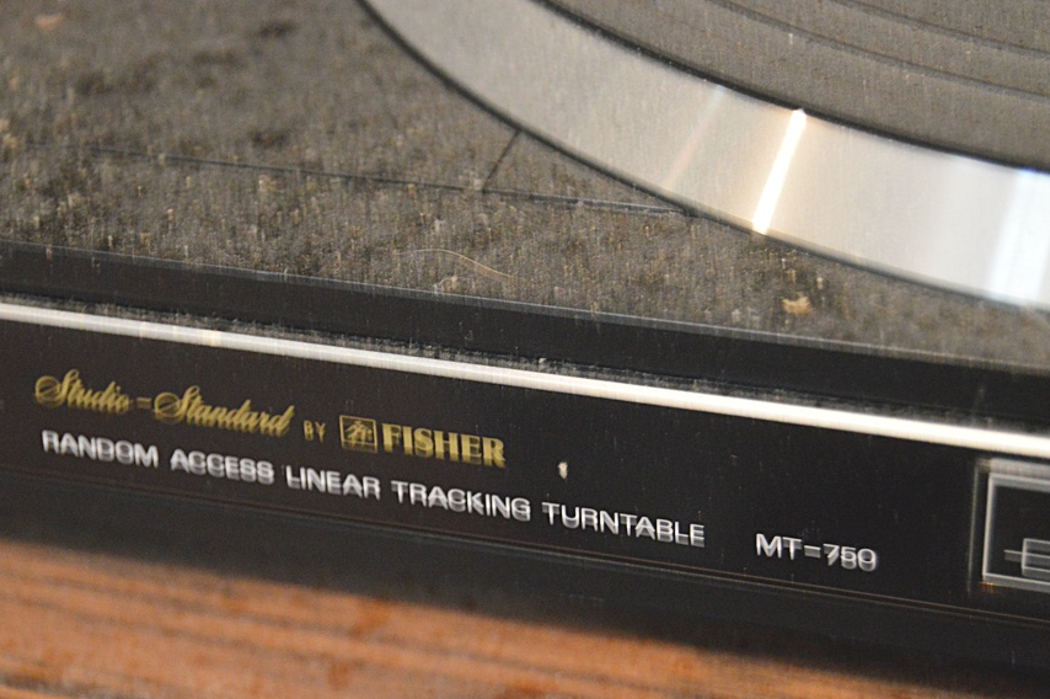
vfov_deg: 14.1
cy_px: 389
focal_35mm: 97
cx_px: 445
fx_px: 2815
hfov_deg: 21.1
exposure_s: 1/6
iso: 3200
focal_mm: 55
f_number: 5.6
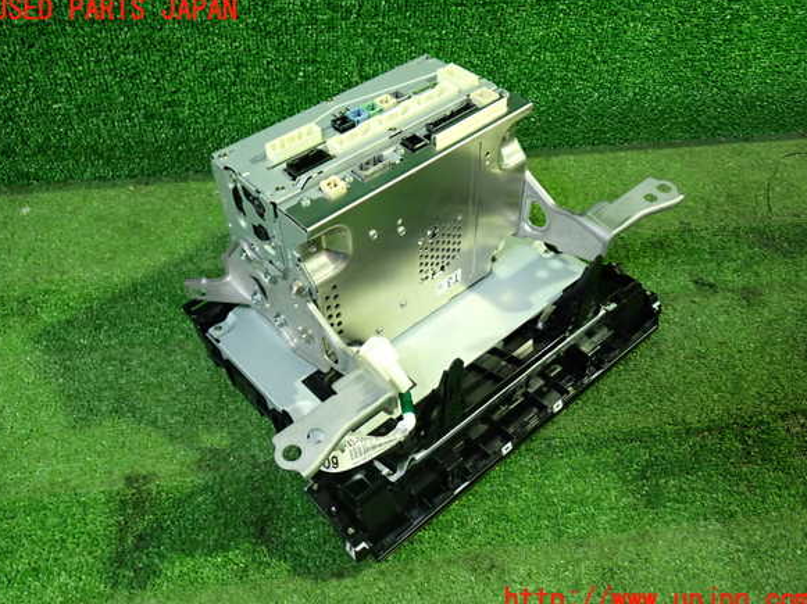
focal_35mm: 31
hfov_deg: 58.4
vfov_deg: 45.4
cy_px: 305
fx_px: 722
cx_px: 401
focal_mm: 5.4
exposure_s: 1/30
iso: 500
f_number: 2.3
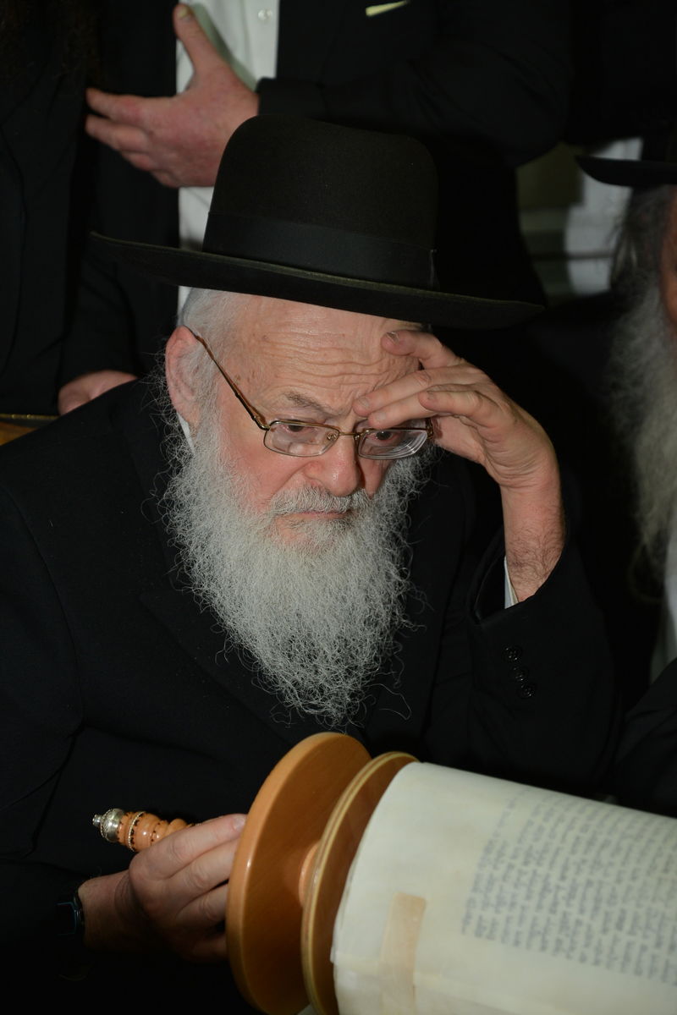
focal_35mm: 85
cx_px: 338
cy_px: 508
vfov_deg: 23.9
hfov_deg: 16.1
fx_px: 2398
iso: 500
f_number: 5
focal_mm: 85
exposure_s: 1/160
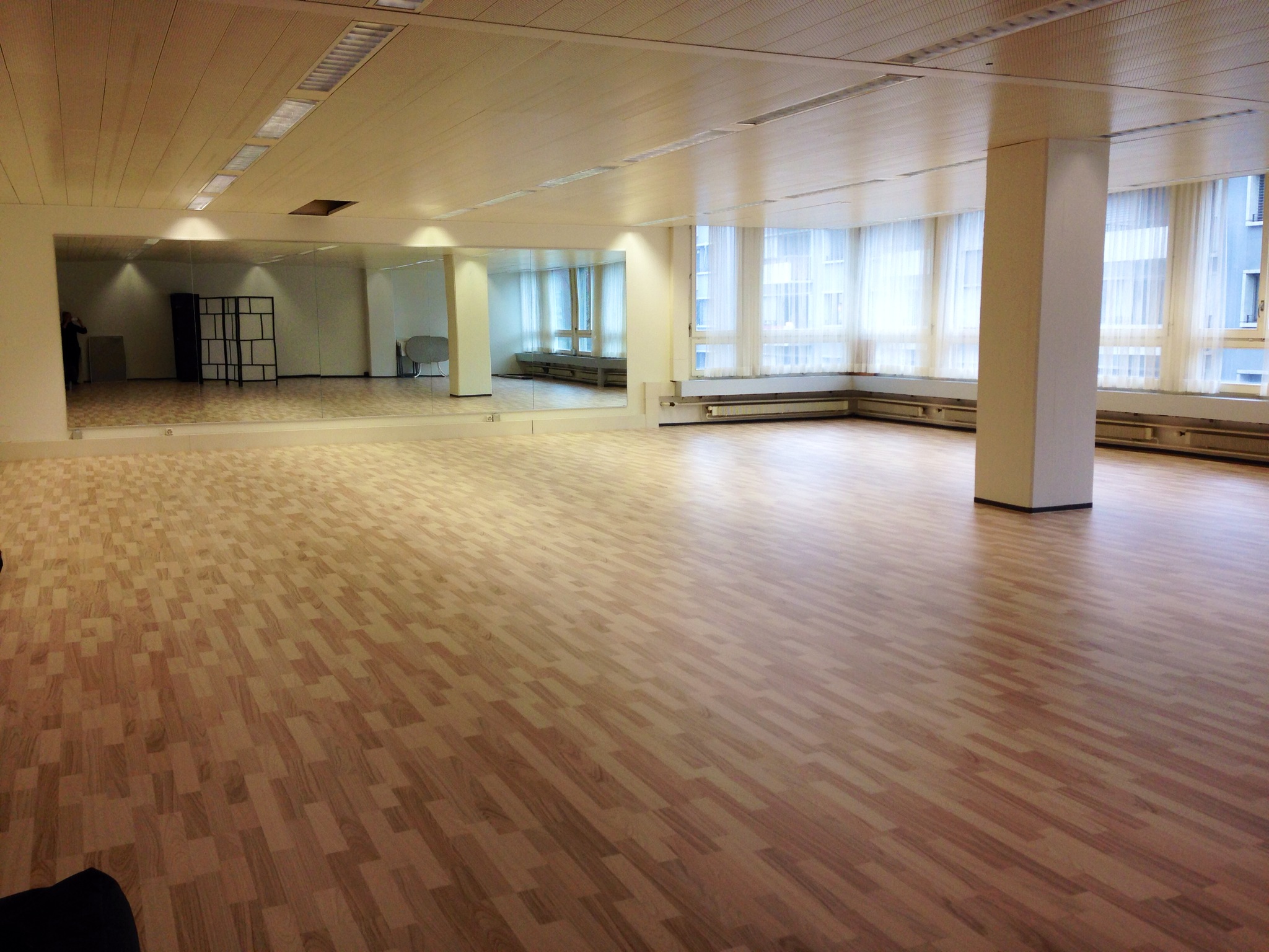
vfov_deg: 42.9
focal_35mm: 33
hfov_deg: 55.4
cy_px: 476
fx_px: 1210
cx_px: 634
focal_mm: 4.12
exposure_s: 1/60
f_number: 2.4
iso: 50
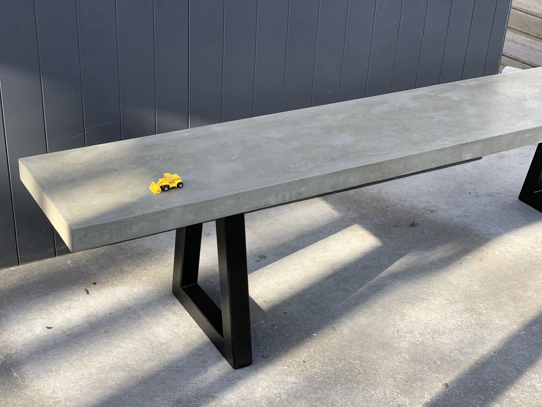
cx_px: 271
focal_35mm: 52
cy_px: 204
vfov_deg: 28.0
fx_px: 814
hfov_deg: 36.8
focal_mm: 6
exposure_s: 1/129
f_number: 2.4
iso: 16
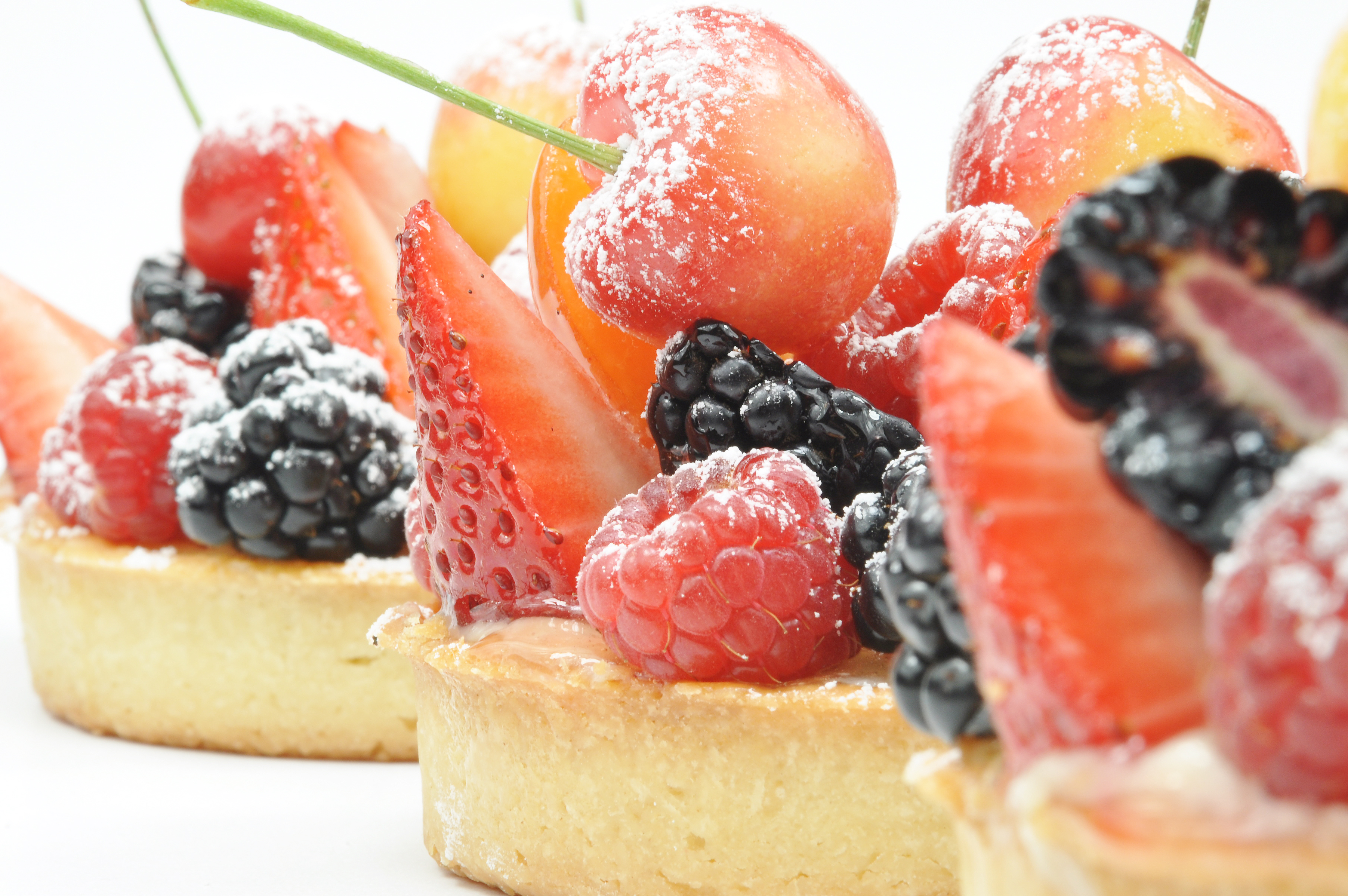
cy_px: 382
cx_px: 729
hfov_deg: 19.1
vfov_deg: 12.8
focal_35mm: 107
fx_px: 4002
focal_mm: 60
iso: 200
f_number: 25
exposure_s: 1/8
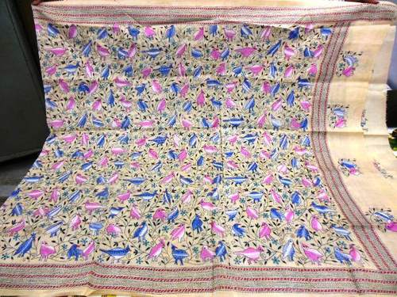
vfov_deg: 54.9
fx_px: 287
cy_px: 148
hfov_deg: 69.4
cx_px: 198
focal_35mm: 25
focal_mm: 4.5
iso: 400
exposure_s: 1/20
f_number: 3.2
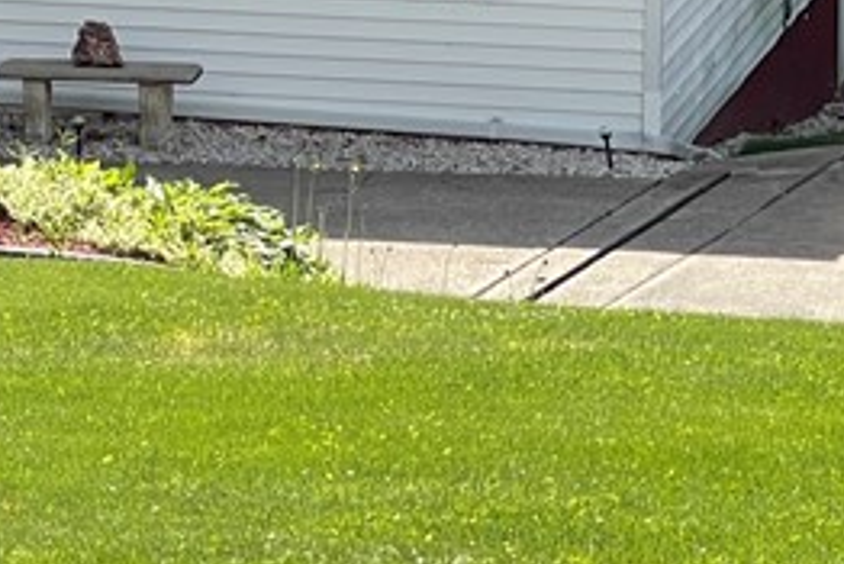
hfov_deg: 7.8
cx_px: -461
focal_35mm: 260
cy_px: -396
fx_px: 6099
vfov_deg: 5.2
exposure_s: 1/774
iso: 20
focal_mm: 7.5
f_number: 2.2
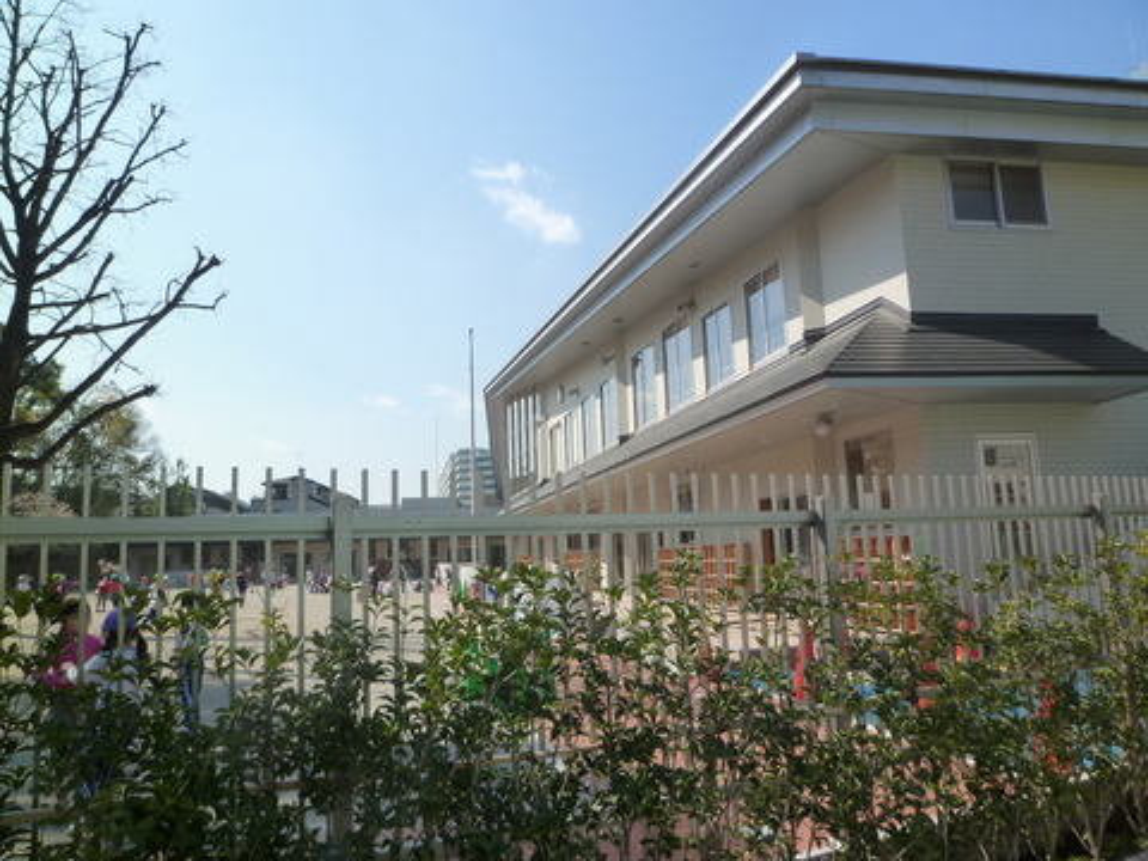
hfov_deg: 69.4
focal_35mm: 25
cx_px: 574
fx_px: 829
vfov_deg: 54.9
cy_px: 430
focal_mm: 4.5
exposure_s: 1/400
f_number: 4.5
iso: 125
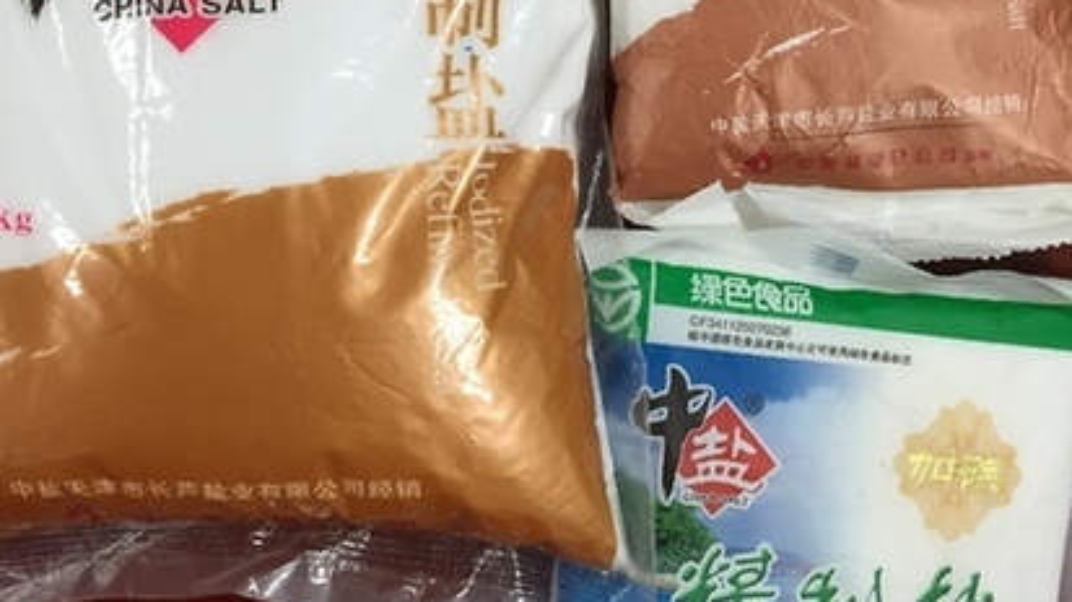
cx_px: 527
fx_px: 1222
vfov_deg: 27.4
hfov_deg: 47.4
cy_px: 178
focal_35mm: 43
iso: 100
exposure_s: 1/33
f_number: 2.2
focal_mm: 4.15
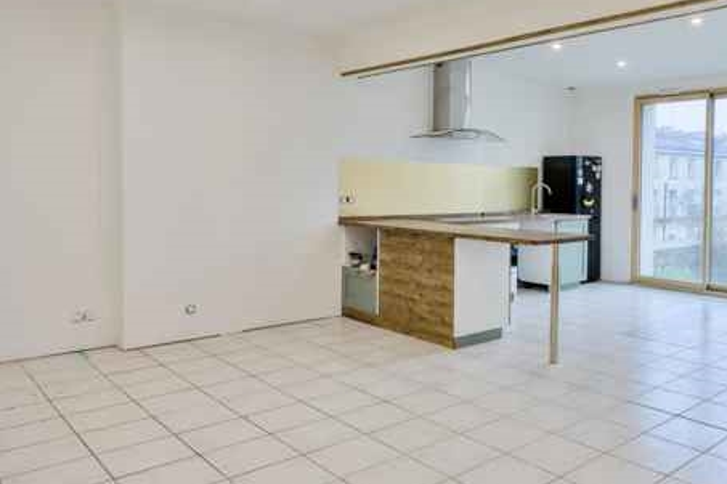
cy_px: 206
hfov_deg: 57.4
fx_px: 627
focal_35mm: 31
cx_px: 538
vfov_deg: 42.1
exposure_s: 1/400
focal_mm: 17.6
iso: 800
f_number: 8
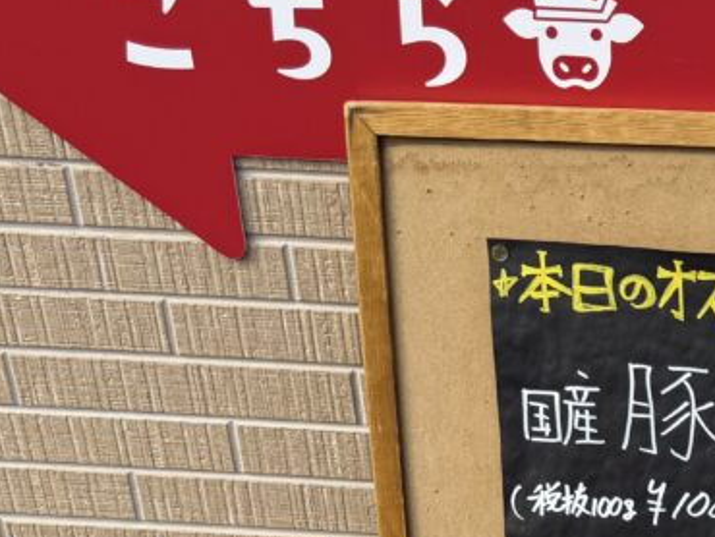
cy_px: 751
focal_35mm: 83
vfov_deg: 16.5
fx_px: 1715
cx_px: 798
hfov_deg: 22.2
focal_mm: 6.76
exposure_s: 1/2110
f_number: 1.78
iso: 80
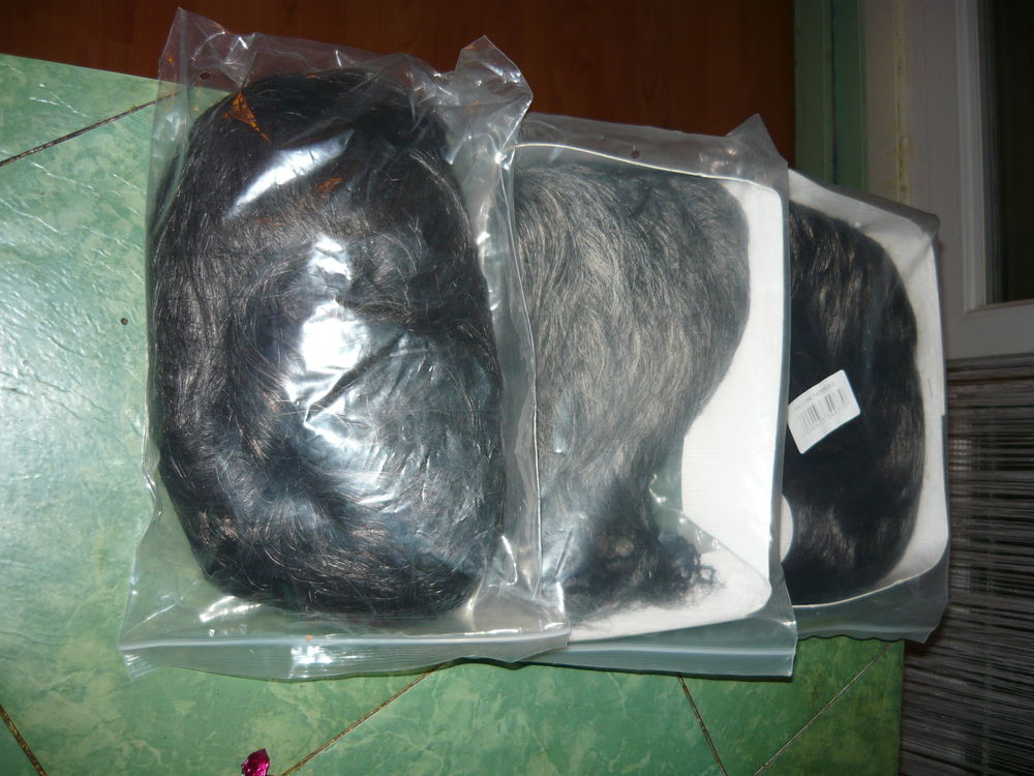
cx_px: 517
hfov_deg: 55.4
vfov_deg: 42.9
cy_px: 388
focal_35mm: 33
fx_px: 986
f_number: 2.8
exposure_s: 1/30
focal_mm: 5.5
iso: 100
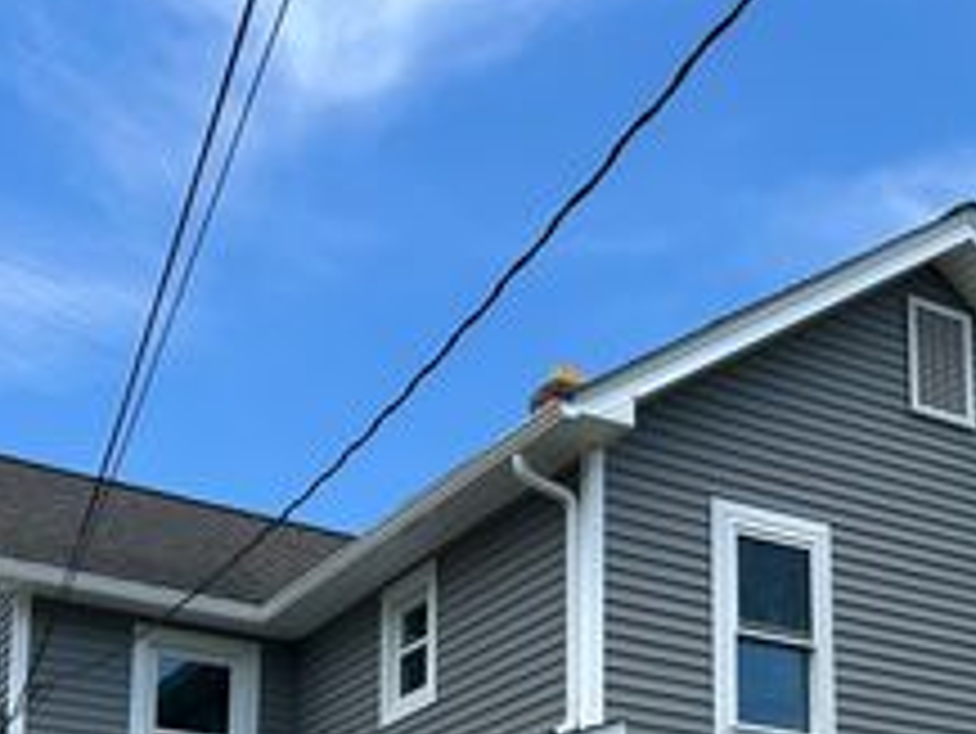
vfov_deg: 23.0
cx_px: 567
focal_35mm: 60
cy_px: 813
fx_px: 1693
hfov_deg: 32.1
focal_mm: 5.7
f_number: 1.5
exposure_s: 1/2915
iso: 50
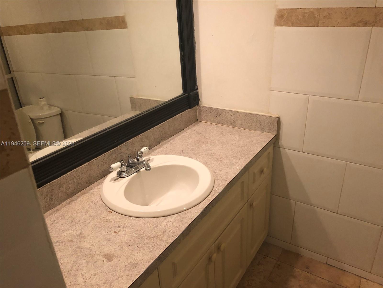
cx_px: 192
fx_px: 310
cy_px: 144
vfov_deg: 49.7
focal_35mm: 28
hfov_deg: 63.4
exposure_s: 1/15
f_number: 1.8
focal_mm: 4
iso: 80
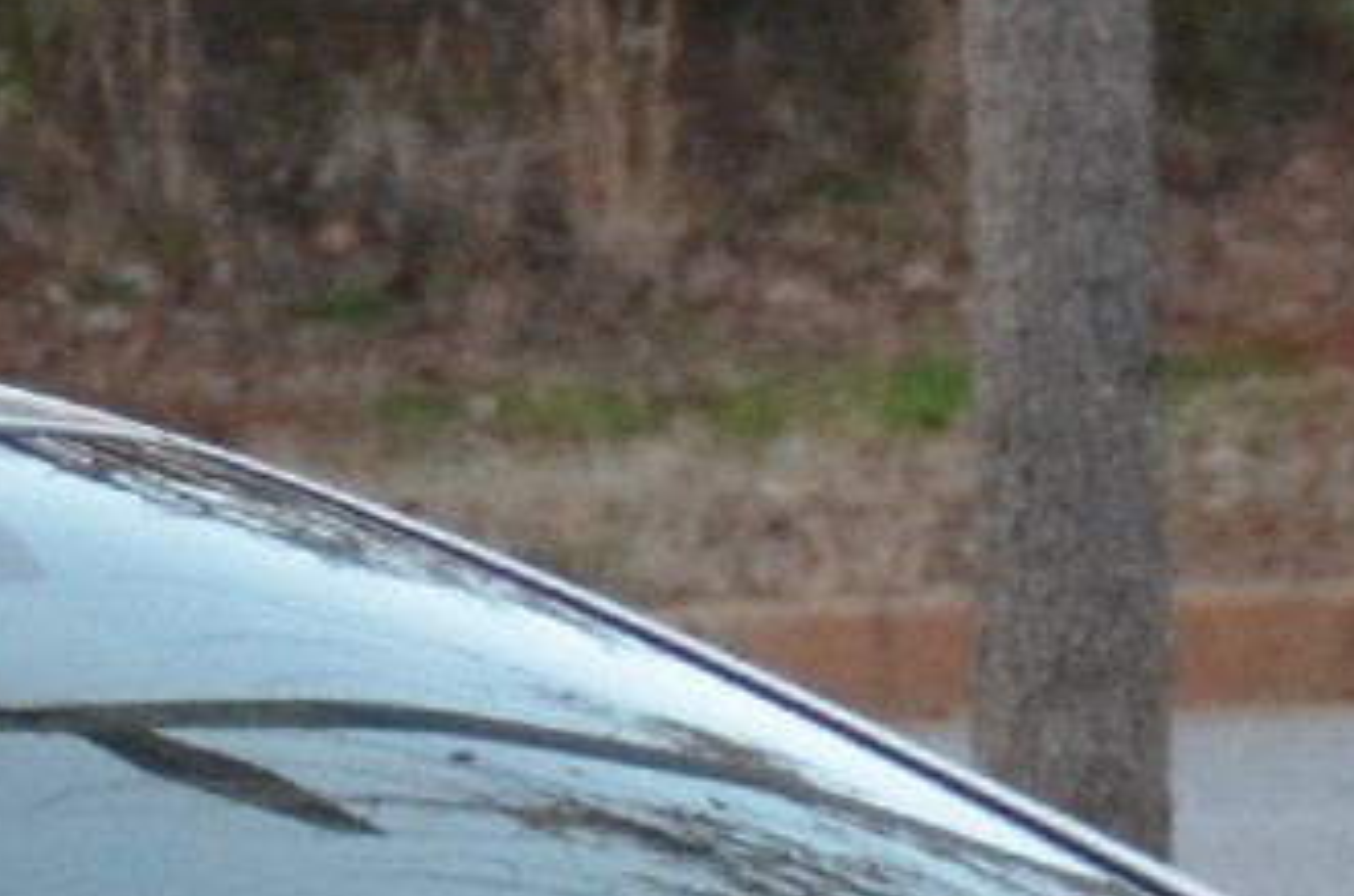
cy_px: 1338
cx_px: -352
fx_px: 44679
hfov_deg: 1.7
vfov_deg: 1.1
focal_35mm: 1191
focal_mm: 105
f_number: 5.3
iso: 1600
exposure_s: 1/320
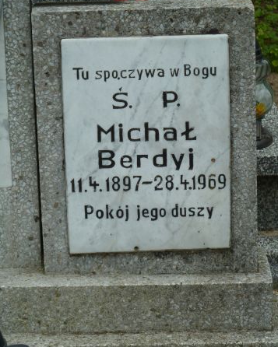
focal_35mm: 144
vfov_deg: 13.4
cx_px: 139
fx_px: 1480
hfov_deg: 10.7
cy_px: 165
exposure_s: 1/320
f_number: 4.5
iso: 80
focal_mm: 22.5
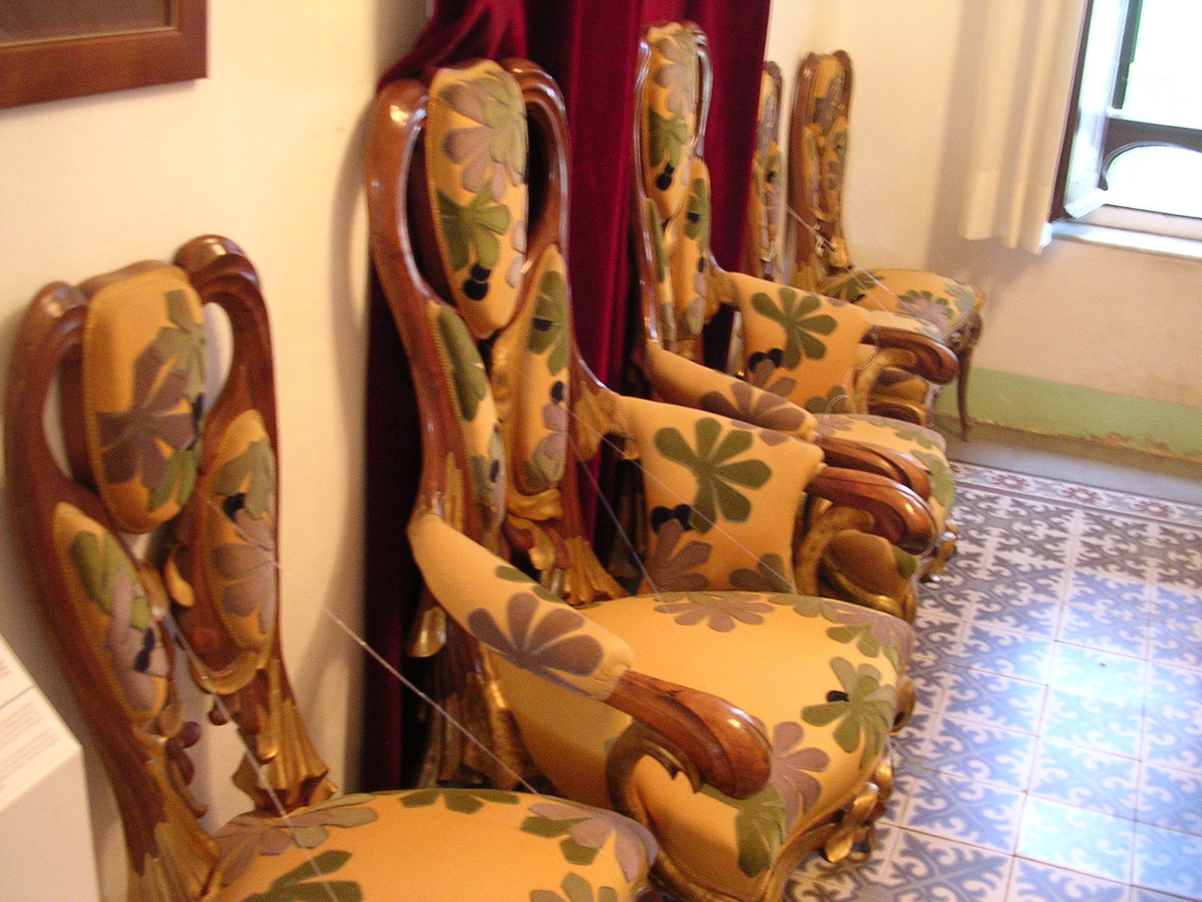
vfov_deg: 37.7
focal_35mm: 38
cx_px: 601
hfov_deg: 49.0
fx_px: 1320
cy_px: 451
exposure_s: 1/4
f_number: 2.8
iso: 333
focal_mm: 5.8
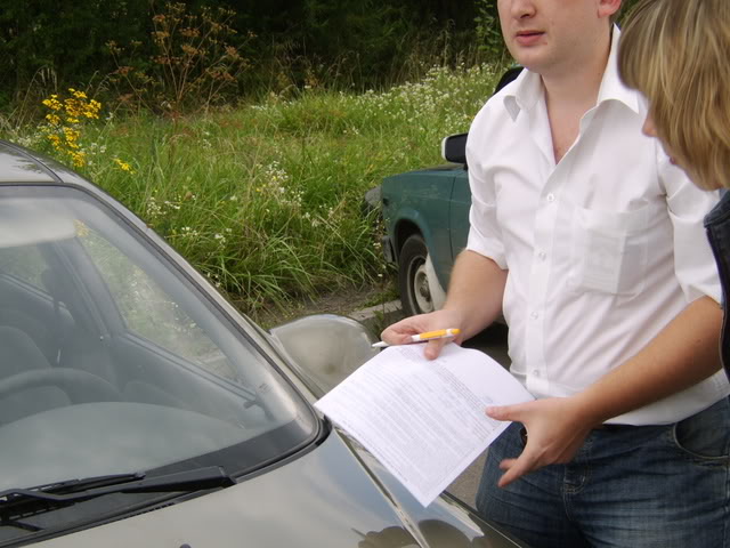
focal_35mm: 54
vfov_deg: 27.0
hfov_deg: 35.5
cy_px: 274
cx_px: 365
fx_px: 1139
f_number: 4.9
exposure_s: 1/192
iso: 71
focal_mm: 14.04
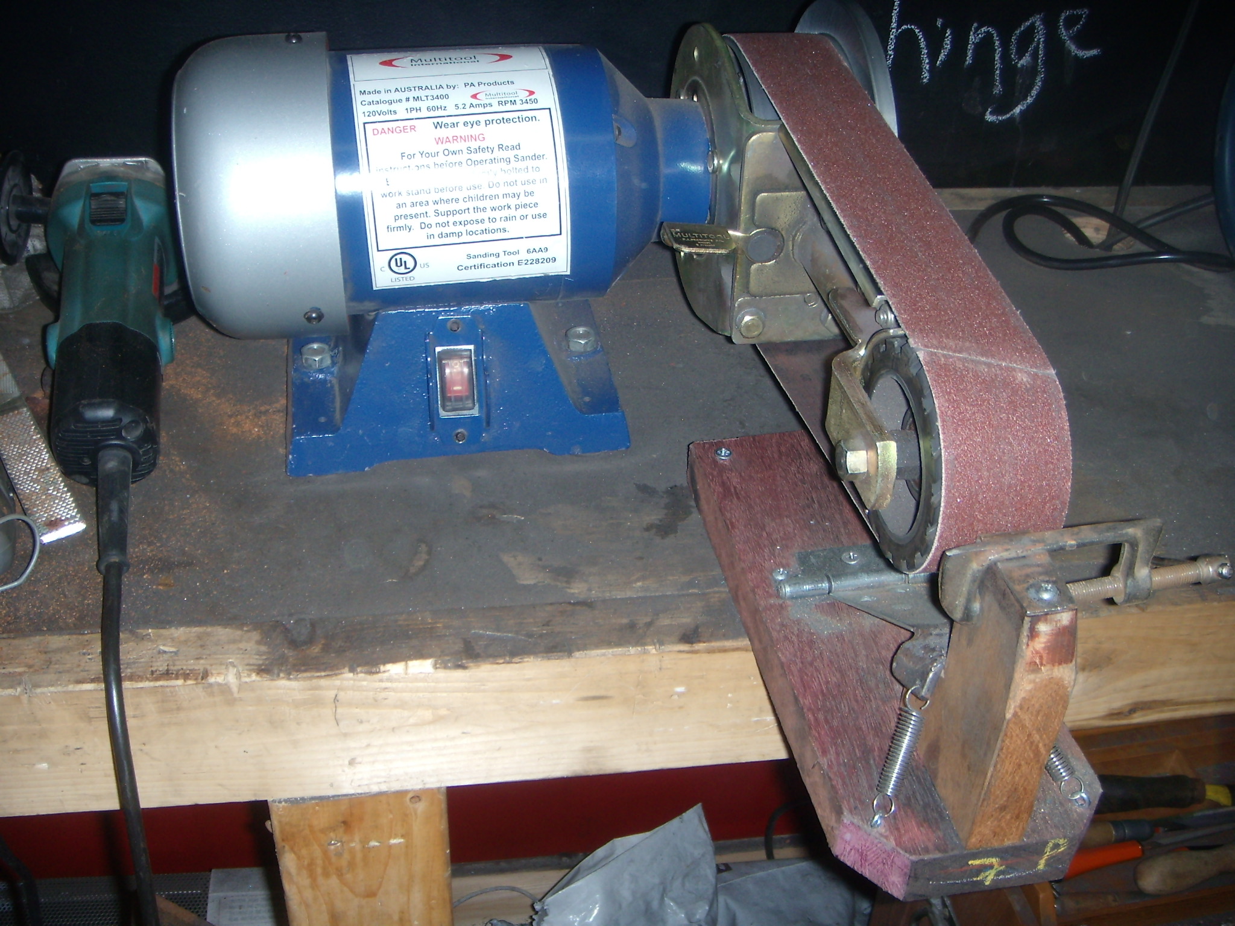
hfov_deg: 49.0
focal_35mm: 38
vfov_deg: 37.7
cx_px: 618
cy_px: 463
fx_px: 1356
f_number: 3.5
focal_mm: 6.4
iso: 64
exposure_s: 1/60.2
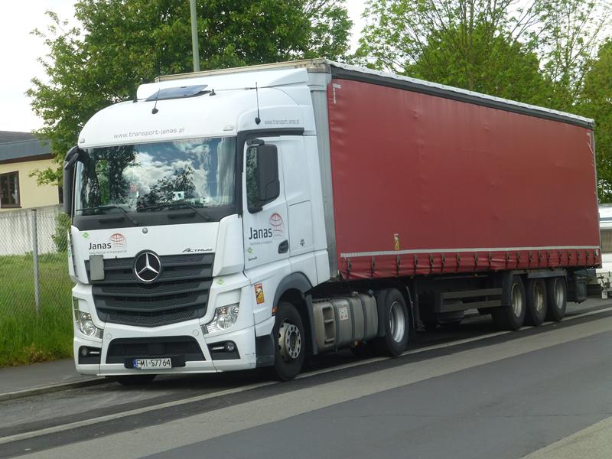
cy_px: 230
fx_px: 1803
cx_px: 306
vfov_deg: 14.5
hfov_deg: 19.3
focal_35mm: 102
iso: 100
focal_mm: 18.2
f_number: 5.3
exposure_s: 1/200
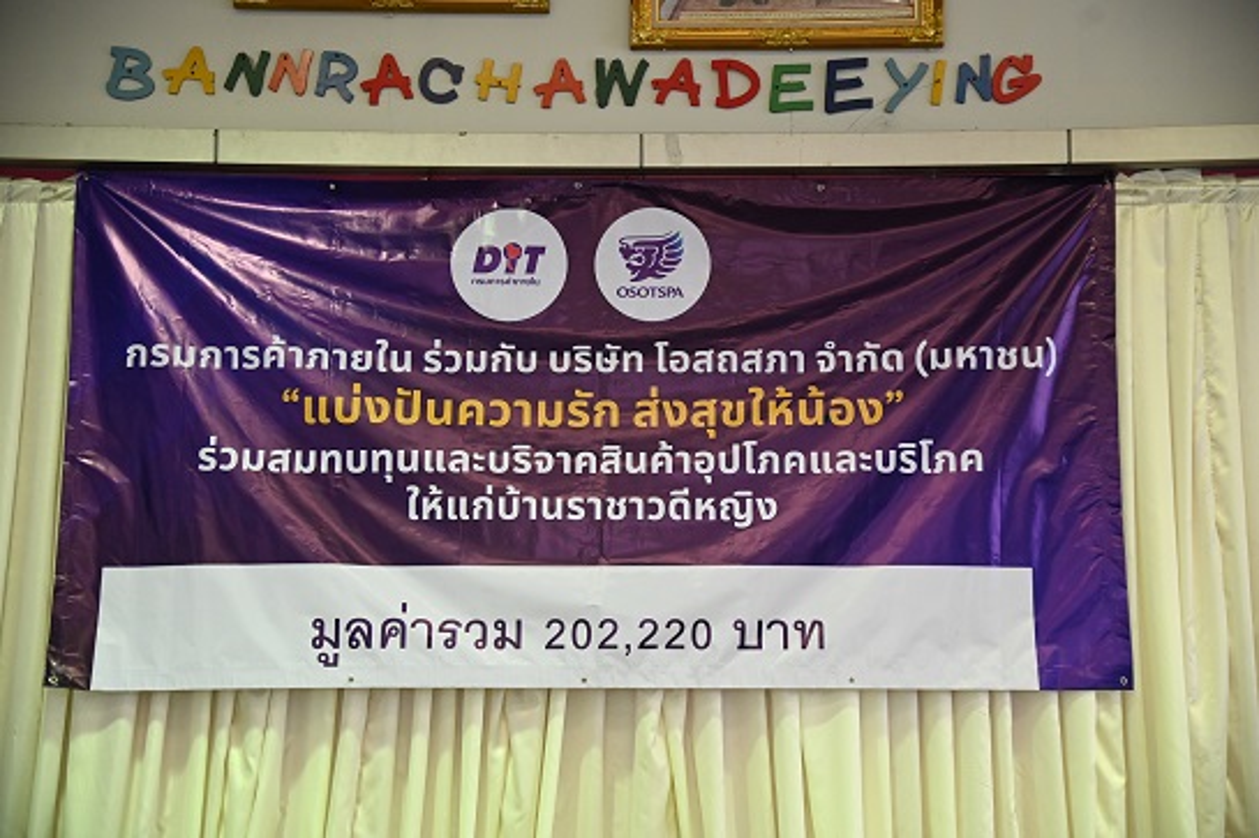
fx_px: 2167
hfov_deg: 32.4
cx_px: 630
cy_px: 419
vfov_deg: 21.9
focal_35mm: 62
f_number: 4
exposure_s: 1/320
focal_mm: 62
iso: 3200
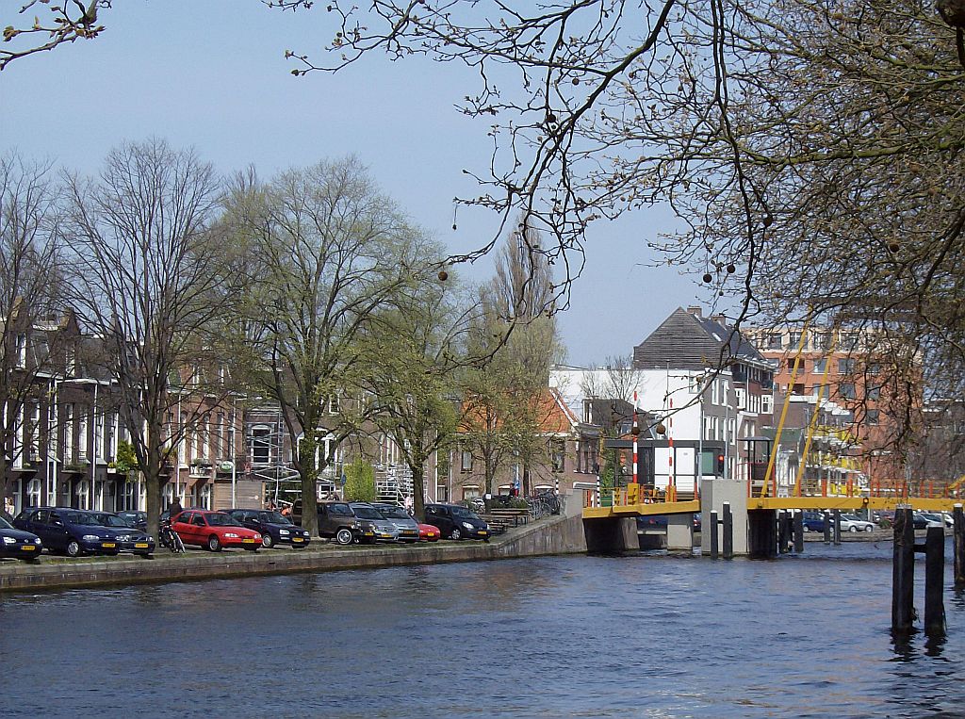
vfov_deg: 13.7
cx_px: 482
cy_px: 360
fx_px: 3004
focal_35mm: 108
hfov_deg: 18.3
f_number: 7.8
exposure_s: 1/317
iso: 100
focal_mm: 18
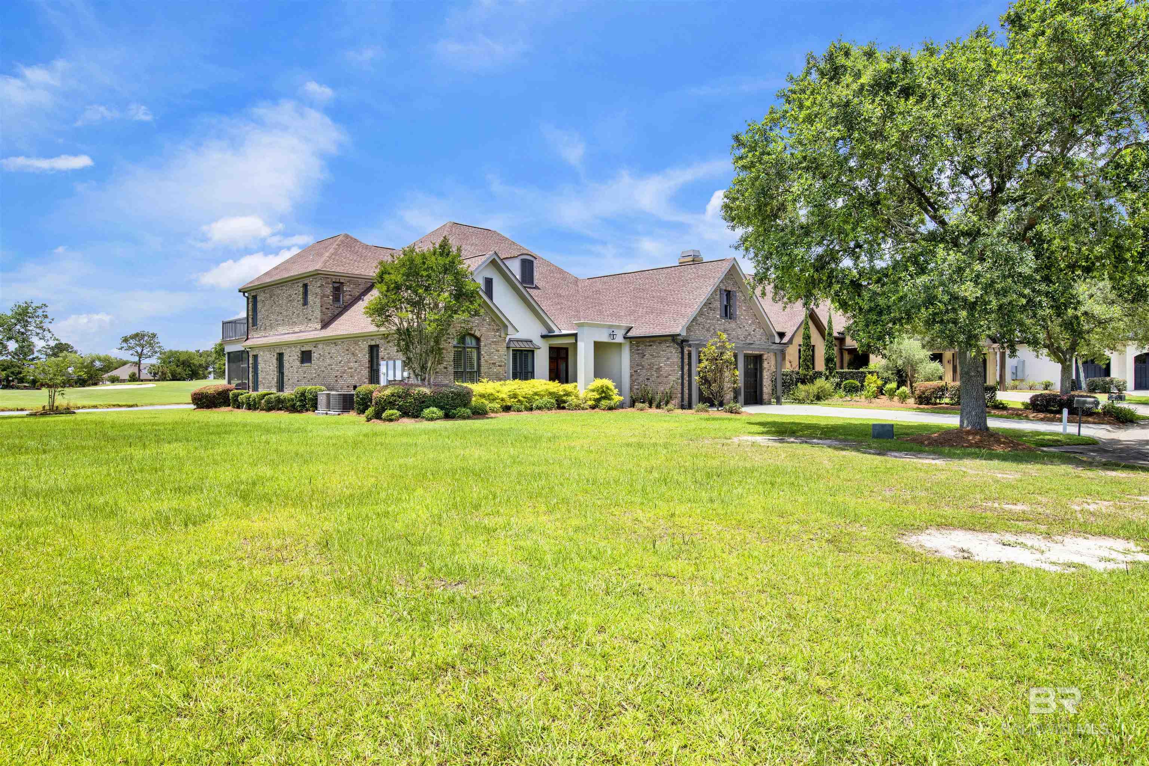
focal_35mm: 22
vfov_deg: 57.2
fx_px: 702
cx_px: 574
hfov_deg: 78.6
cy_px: 383
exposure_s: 1/250
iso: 200
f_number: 11
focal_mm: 22
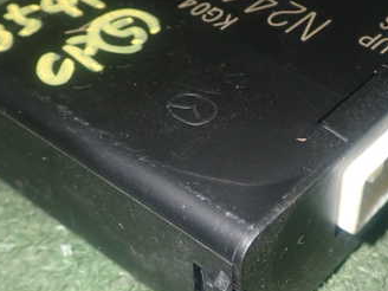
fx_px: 841
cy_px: 140
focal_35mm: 75
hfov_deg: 25.9
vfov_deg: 19.6
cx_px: 245
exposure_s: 1/40
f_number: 8
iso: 500
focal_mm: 7.31
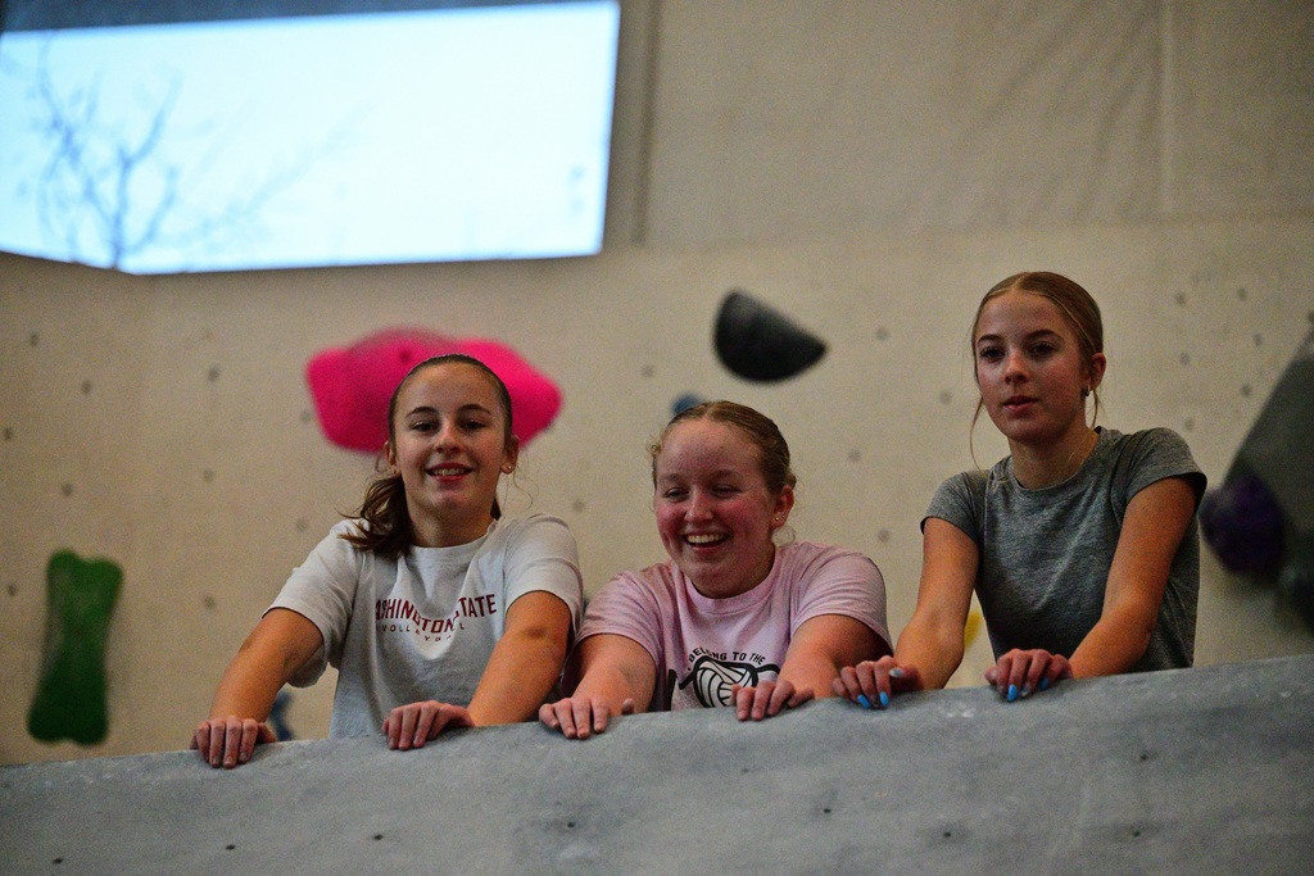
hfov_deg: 12.5
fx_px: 6023
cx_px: 657
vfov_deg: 8.3
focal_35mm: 165
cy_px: 438
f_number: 3.5
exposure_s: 1/2000
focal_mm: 165
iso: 10000
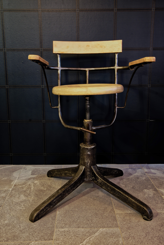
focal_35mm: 35
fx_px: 239
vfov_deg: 54.4
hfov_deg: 37.9
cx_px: 82
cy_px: 122
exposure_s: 1.6
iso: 500
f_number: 8
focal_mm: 35
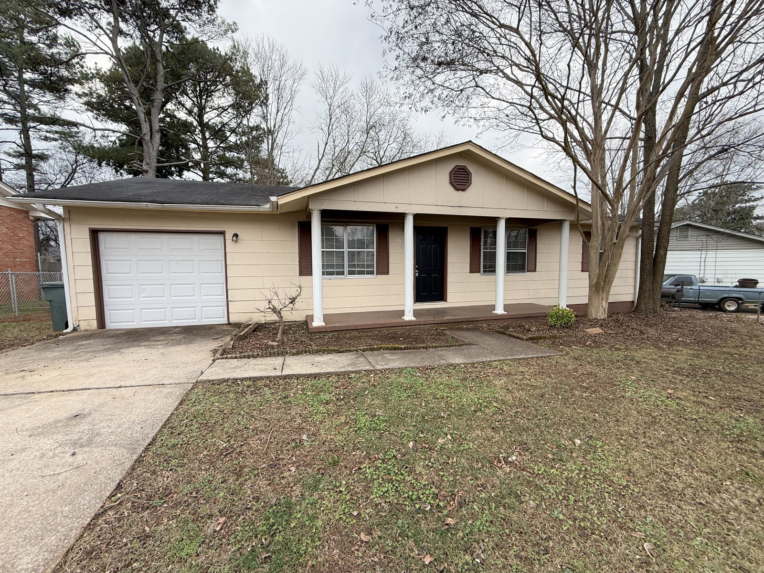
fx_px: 309
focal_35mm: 14
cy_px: 286
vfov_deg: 85.7
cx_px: 382
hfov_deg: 102.1
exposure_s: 1/564
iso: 64
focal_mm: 2.22
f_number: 2.2
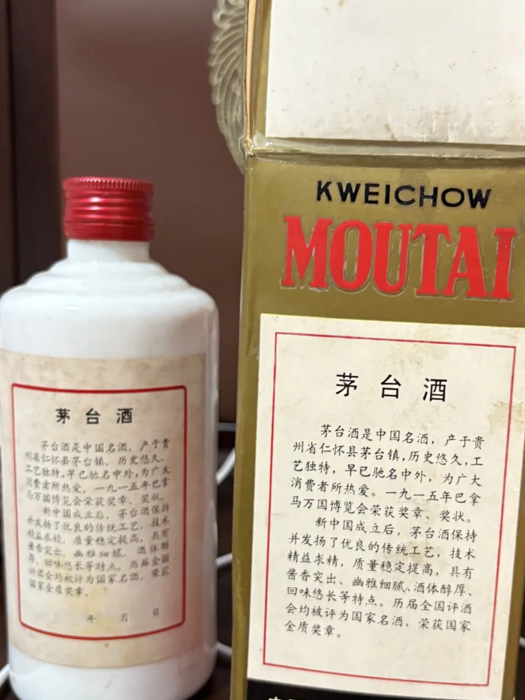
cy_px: 370
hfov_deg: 35.8
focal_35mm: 40
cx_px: 318
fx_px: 809
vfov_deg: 46.8
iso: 400
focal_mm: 5.96
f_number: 1.6
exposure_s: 1/33
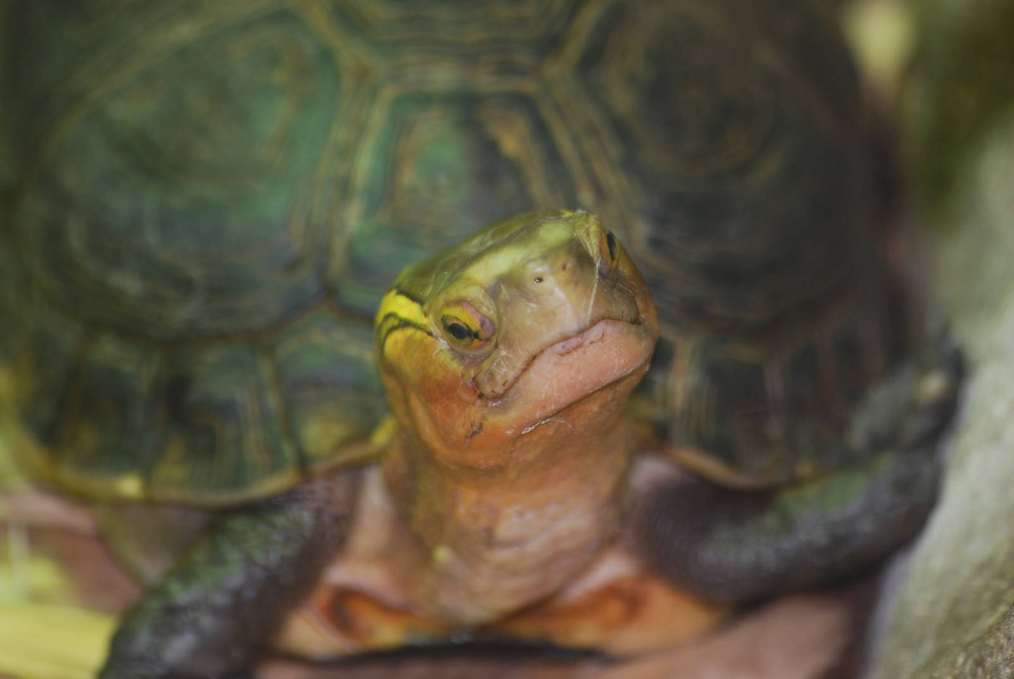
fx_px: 12690
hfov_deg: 4.6
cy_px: 340
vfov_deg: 3.1
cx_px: 507
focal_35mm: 450
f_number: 5.6
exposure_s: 1/60
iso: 200
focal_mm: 300
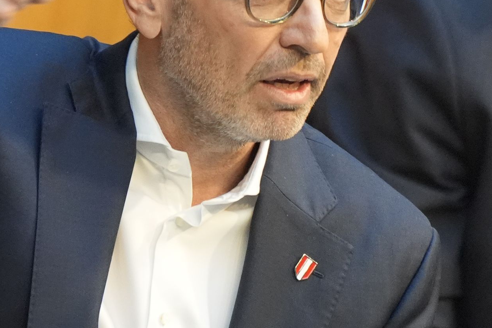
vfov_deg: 1.1
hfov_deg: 1.6
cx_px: 86
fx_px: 17478
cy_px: -51
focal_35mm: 1279
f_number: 5.6
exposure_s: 1/250
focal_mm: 400
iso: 5000
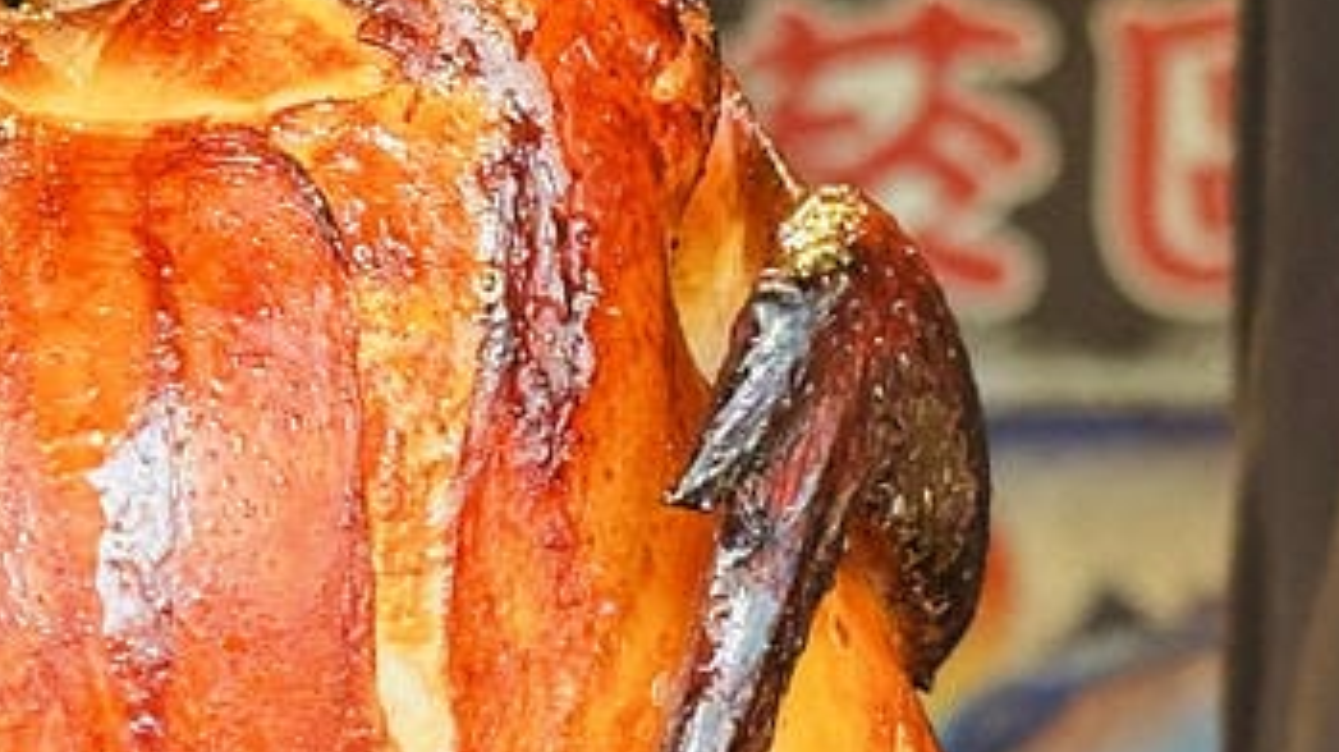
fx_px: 6388
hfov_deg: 11.9
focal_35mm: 180
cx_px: 192
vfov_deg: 6.7
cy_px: 683
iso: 250
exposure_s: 1/40
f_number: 1.78
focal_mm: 6.86
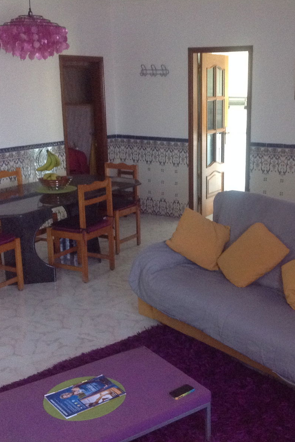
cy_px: 220
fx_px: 602
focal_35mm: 49
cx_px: 201
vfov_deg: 40.3
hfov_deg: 27.3
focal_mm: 4.28
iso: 400
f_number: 2.4
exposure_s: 1/15
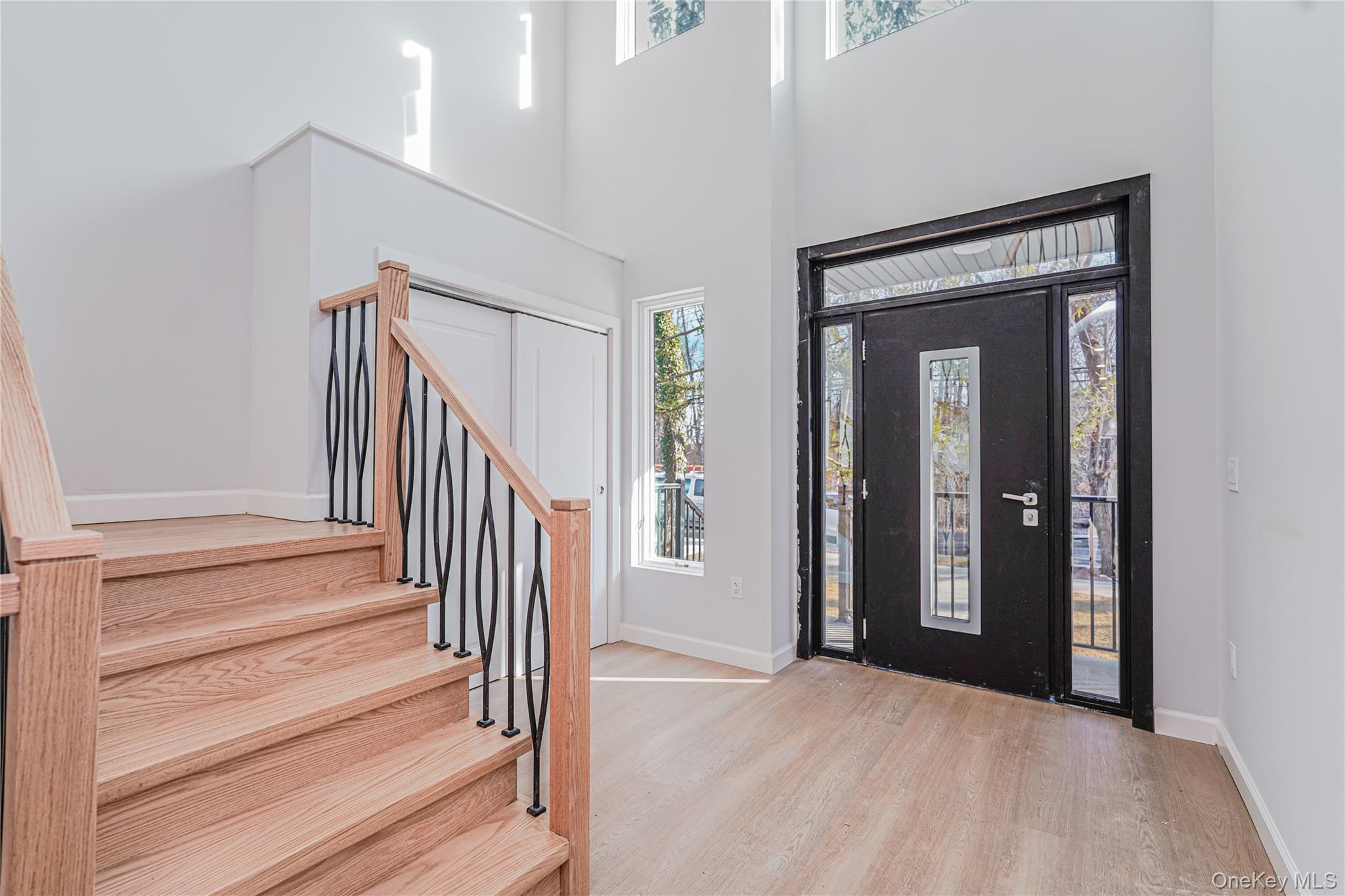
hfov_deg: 96.7
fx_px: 598
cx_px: 672
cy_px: 448
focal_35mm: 16
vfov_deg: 73.7
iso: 100
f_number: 4
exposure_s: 1/30
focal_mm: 16
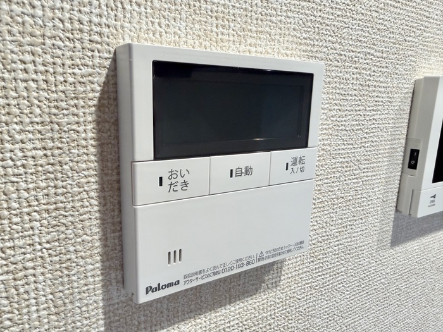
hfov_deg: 71.6
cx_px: 222
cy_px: 166
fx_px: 307
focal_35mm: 24
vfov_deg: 56.8
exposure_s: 1/120
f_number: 2.2
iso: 200
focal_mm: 2.22
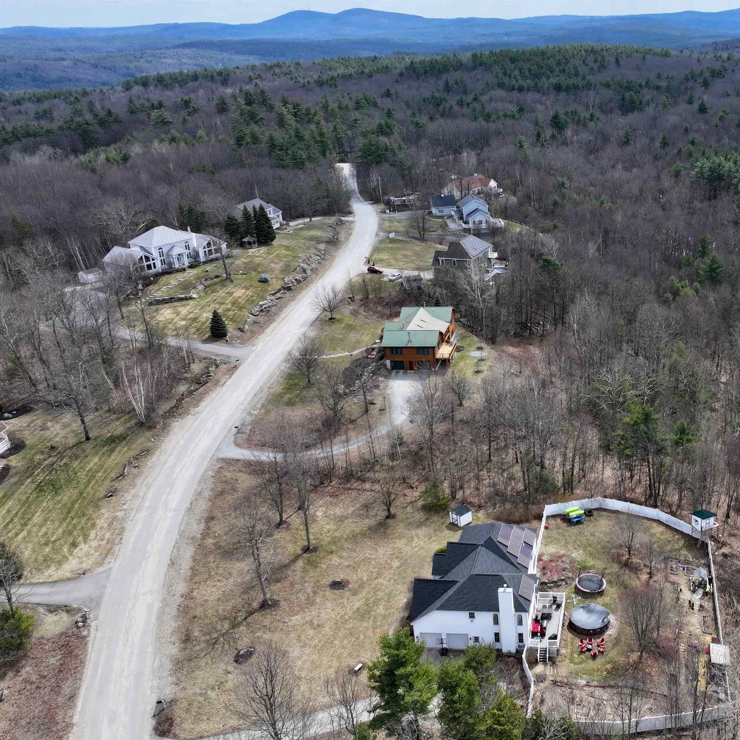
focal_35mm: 35
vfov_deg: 47.2
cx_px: 575
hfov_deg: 45.2
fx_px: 847
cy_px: 394
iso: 180
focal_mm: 12.29
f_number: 2.8
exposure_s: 1/2500
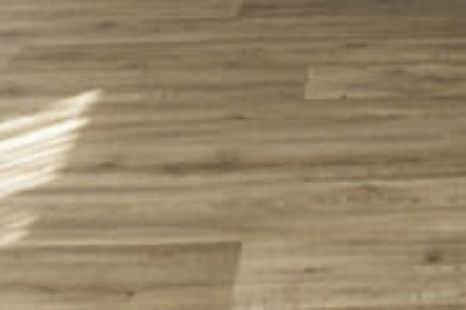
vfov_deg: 15.1
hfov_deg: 24.7
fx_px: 1035
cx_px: 409
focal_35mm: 80
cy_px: -223
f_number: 6.3
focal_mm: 14
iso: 400
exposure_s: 1/125
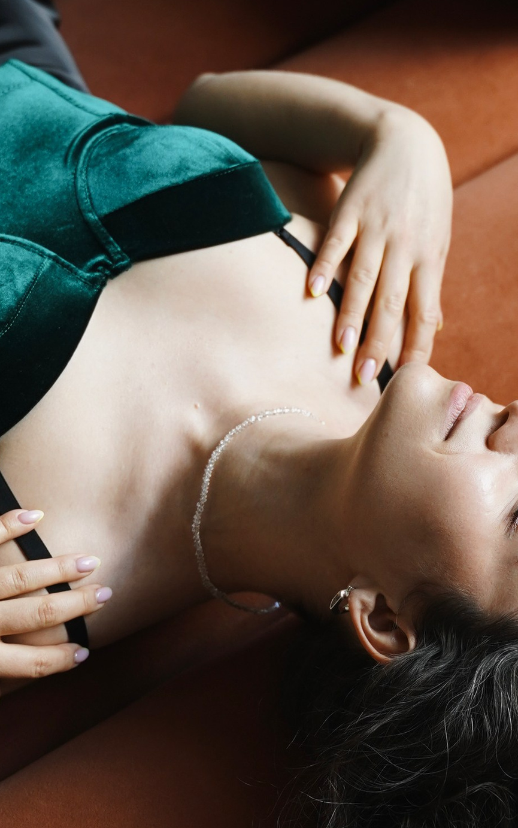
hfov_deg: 11.3
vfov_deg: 17.9
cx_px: 367
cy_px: 293
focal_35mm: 116
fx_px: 2619
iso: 640
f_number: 2.8
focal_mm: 41
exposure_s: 1/160
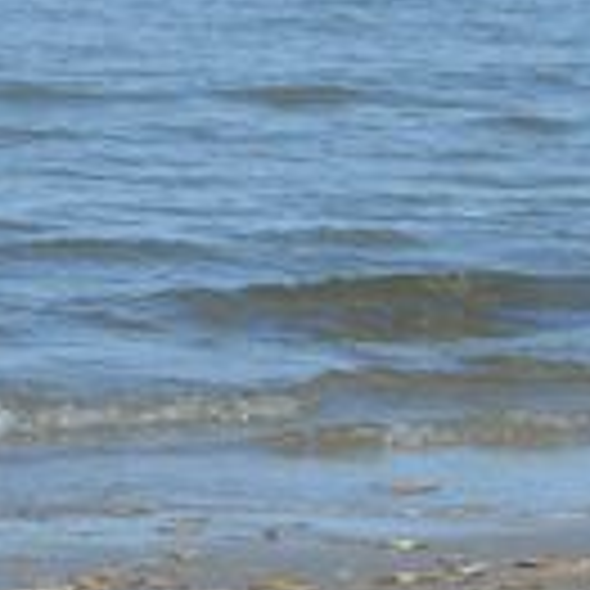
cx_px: 1112
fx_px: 6596
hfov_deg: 5.0
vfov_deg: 5.1
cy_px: 106
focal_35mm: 342
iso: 100
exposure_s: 1/320
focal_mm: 55
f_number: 9
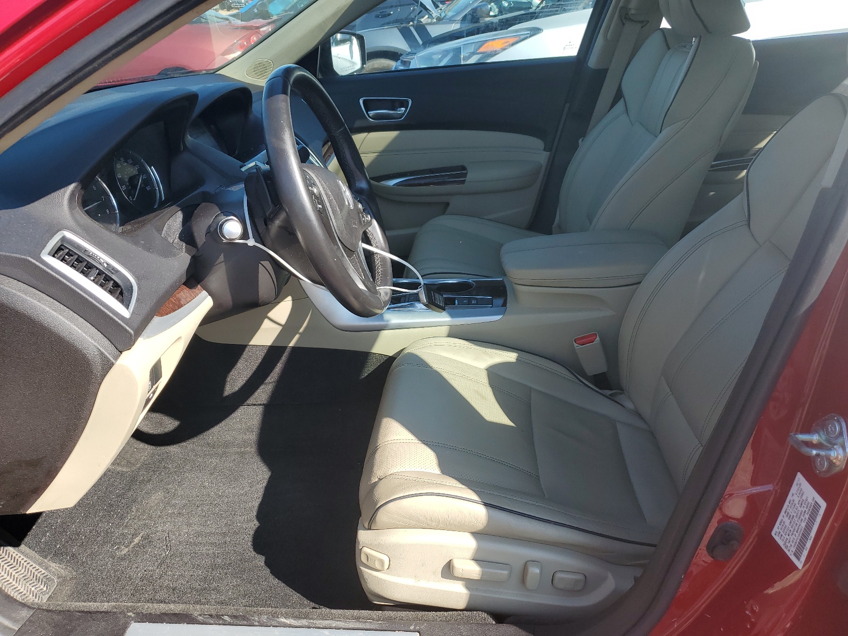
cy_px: 318
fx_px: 637
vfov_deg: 53.1
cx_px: 424
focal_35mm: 26
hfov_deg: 67.3
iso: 50
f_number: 1.5
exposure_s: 1/1000
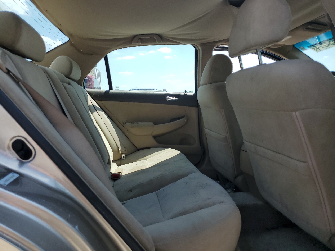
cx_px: 168
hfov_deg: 67.3
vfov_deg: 53.1
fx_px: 252
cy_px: 126
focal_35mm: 26
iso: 50
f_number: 1.5
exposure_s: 1/2000
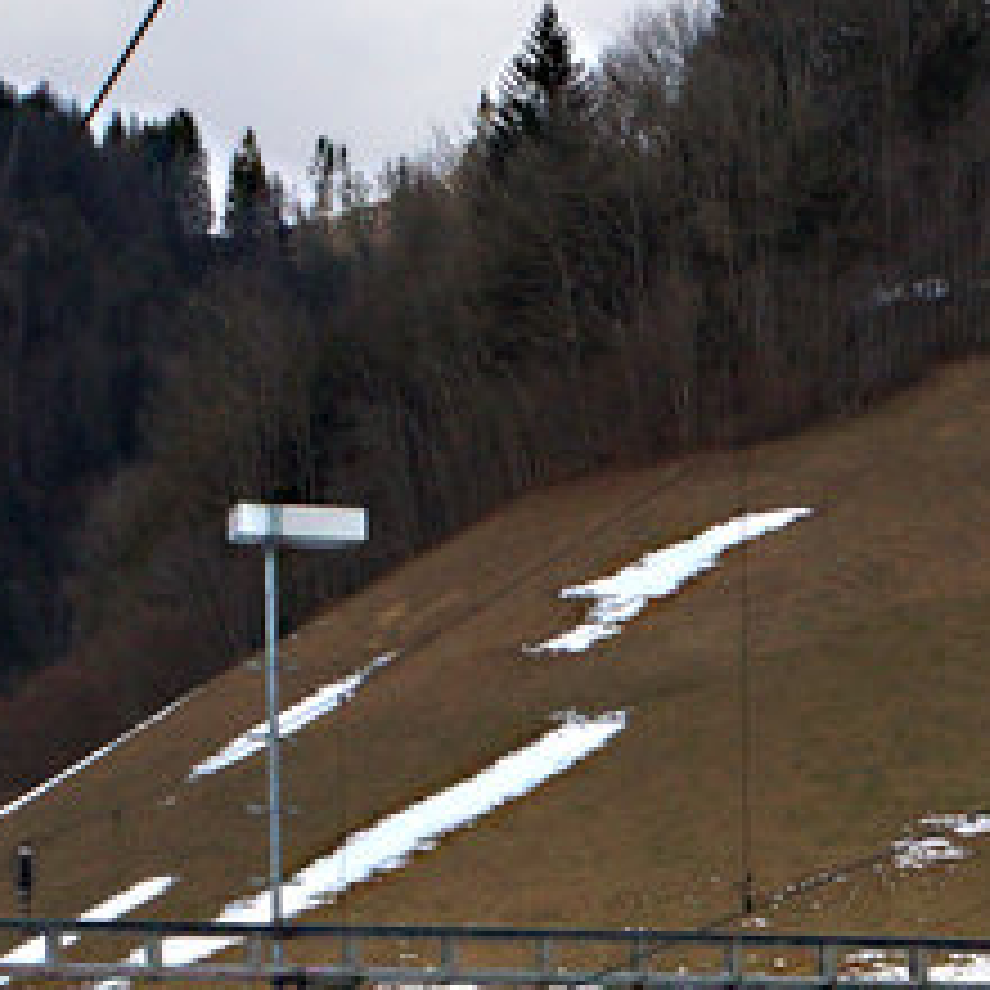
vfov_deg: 8.8
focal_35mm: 195
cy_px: 1494
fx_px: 6310
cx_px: 1773
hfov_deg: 8.6
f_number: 9
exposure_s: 1/1000
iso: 320
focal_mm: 28
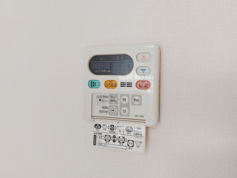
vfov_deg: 56.8
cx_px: 118
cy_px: 89
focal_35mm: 24
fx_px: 164
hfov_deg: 71.6
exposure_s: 1/30
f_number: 1.8
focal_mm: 5.23
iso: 32
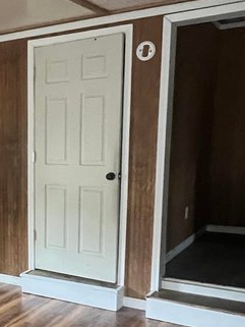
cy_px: 219
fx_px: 434
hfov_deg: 28.7
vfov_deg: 40.7
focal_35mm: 46
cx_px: -21
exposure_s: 1/60
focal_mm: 1.57
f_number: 1.8
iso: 800
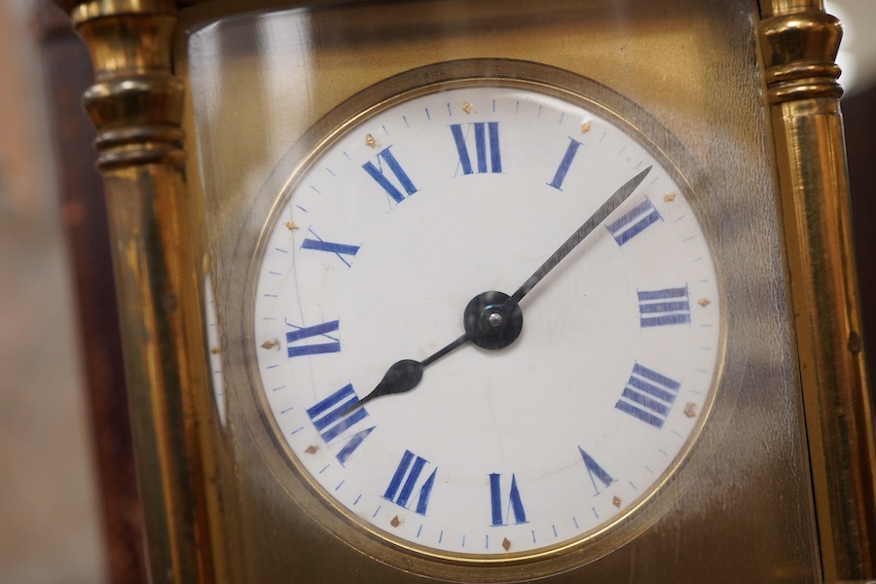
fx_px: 1095
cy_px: 292
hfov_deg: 43.6
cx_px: 438
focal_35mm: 45
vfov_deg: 29.9
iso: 1250
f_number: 8
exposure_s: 1/125
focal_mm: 30
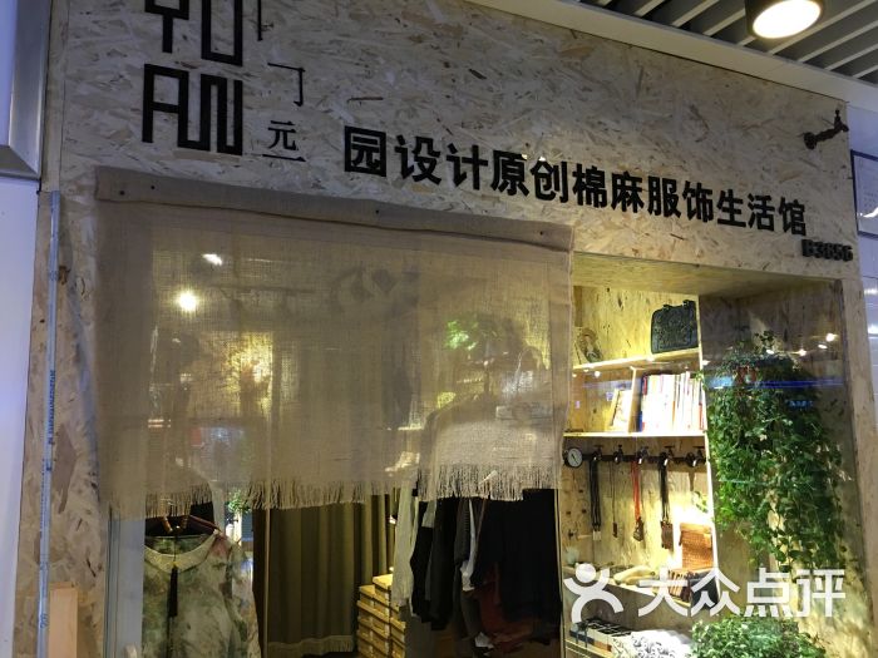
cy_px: 329
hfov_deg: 61.7
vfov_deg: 48.2
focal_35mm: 29
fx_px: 736
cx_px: 439
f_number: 2.2
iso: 80
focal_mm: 4.15
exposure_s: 1/17
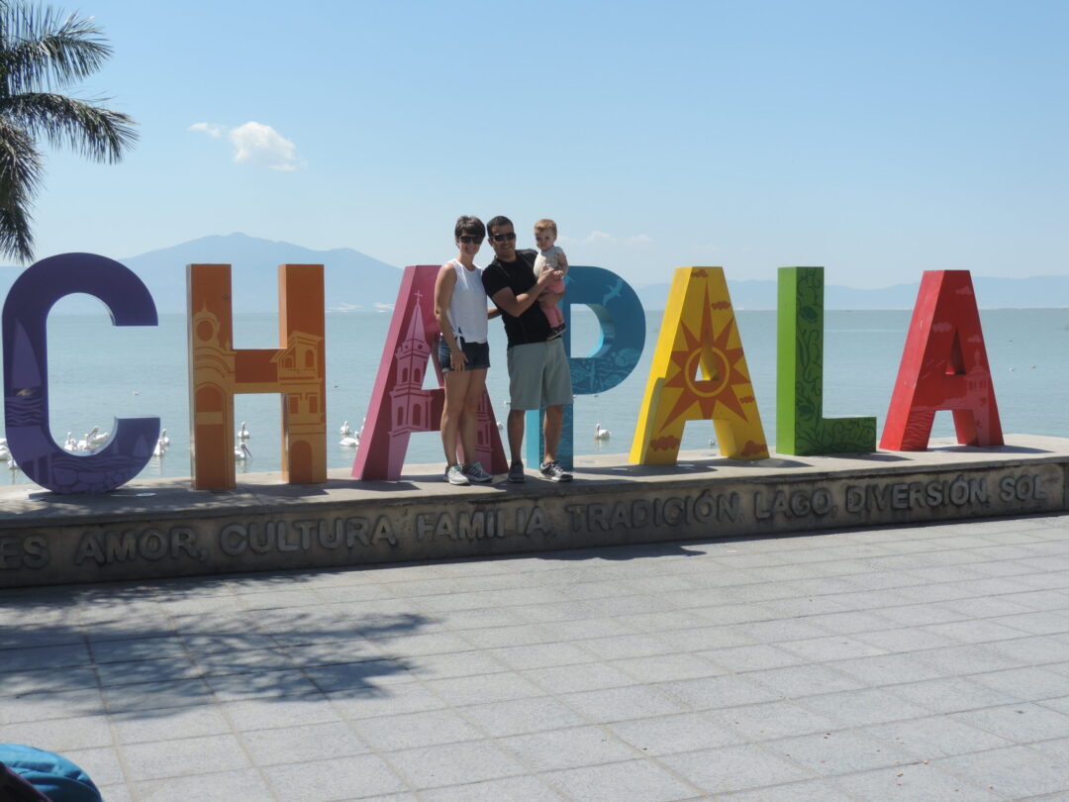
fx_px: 1328
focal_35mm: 43
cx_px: 534
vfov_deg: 33.6
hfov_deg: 43.9
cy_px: 401
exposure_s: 1/800
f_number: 3.4
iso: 80
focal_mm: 7.6
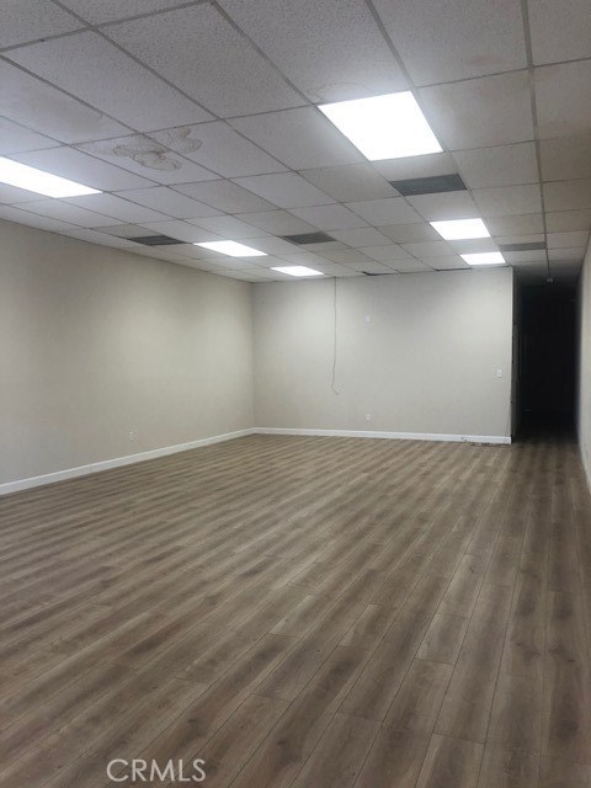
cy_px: 394
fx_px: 637
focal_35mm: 28
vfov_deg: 63.4
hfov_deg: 49.7
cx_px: 296
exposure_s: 1/30
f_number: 1.8
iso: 20
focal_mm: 3.99
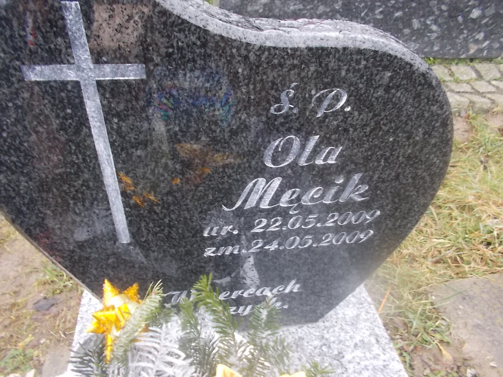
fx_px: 378
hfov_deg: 67.3
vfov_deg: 53.1
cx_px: 252
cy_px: 188
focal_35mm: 26
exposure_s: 1/15
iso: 200
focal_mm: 4.6
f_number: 3.2
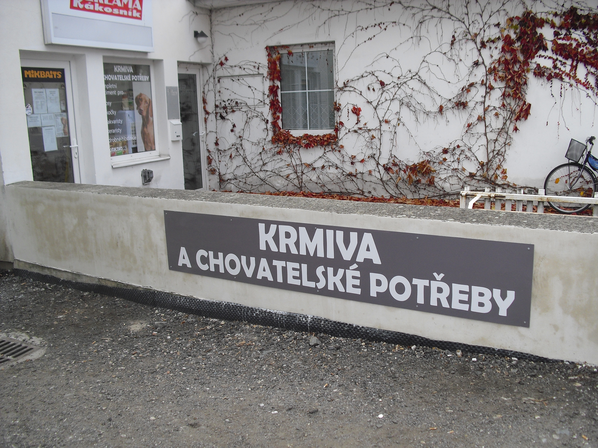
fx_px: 622
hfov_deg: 51.4
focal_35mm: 36
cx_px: 299
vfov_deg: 39.7
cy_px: 224
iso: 100
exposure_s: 1/200
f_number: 3.1
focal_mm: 6.3
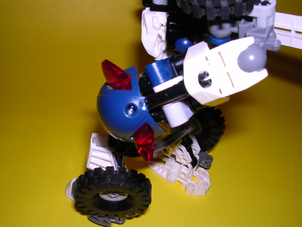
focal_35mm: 38
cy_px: 114
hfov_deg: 49.0
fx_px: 332
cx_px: 151
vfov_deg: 37.7
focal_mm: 5.8
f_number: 5.6
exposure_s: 1/60.1
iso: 100
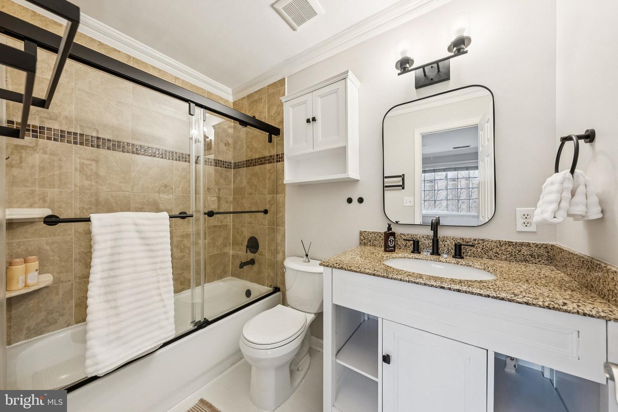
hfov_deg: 112.6
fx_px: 206
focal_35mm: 12
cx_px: 309
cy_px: 206
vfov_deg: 90.0
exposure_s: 1/30
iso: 640
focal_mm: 12
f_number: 7.1
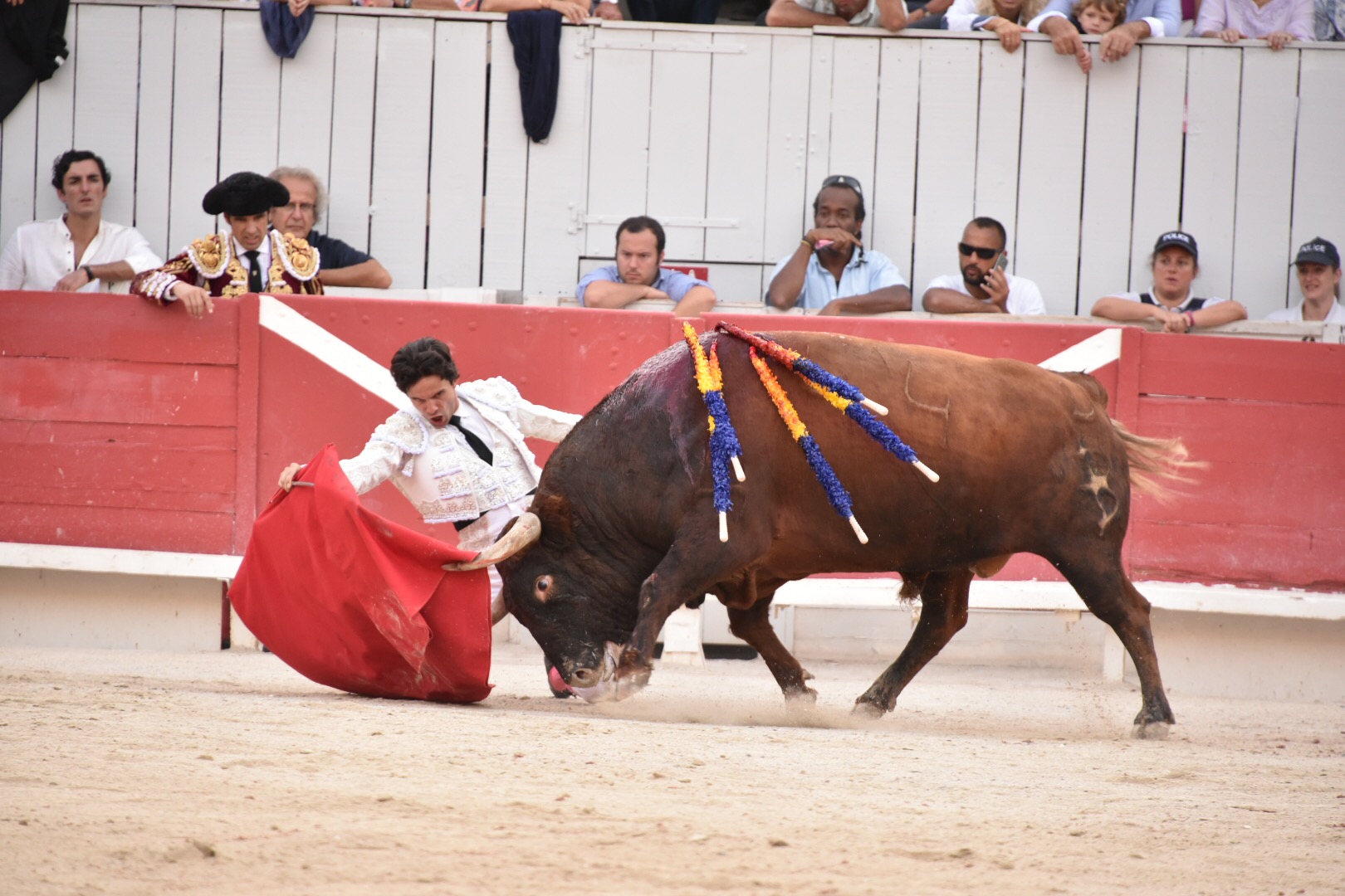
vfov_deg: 5.5
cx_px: 672
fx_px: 9340
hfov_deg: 8.2
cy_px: 448
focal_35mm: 250
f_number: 5.6
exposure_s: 1/640
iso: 2200
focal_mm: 250
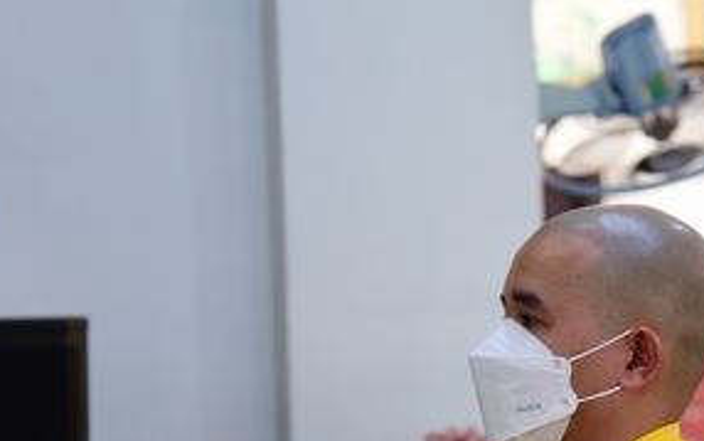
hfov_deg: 11.5
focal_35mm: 181
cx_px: 537
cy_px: 335
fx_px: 3474
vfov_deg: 7.2
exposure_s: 1/60
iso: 800
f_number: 4
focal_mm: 78
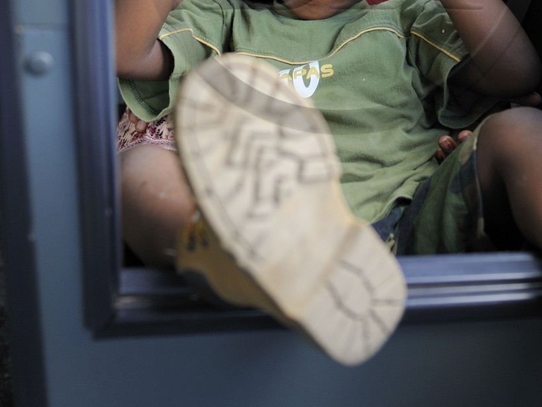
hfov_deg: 29.7
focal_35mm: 65
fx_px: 1018
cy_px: -70
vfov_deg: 21.2
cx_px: 341
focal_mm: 35
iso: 400
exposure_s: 1/320
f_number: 2.8
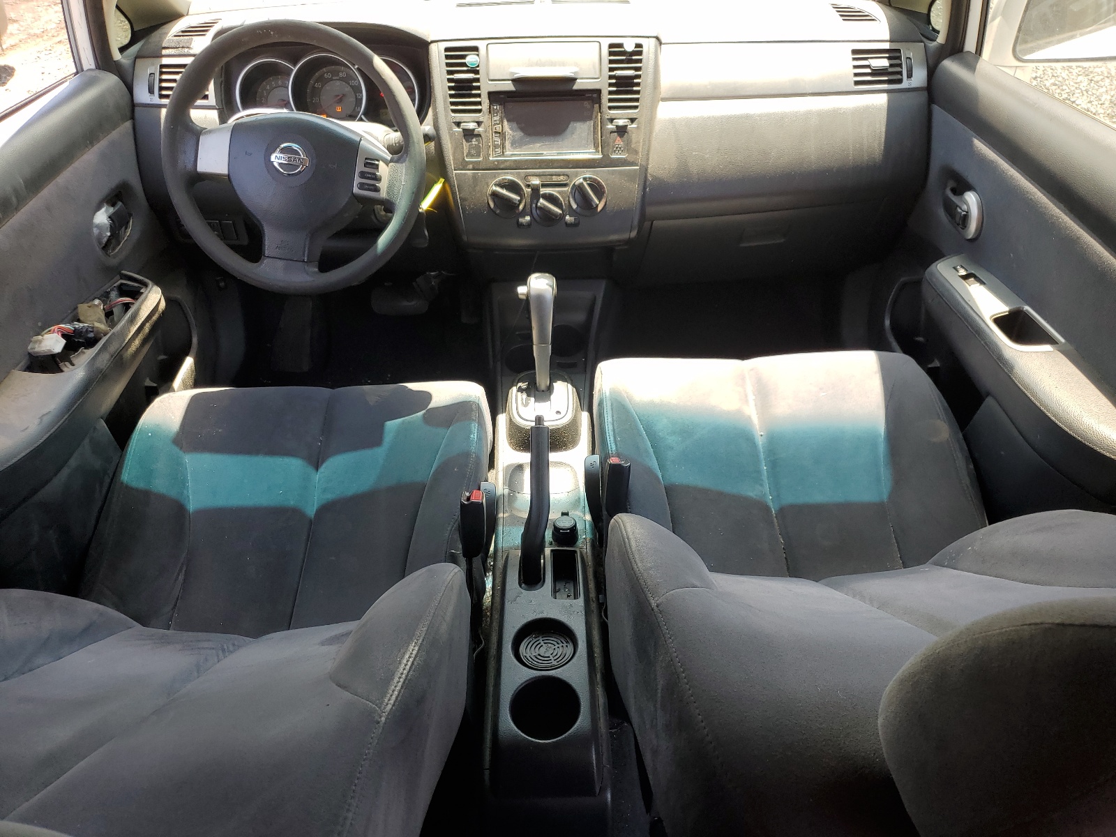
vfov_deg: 53.1
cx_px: 558
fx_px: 838
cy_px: 418
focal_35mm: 26
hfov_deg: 67.3
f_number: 1.5
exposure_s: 1/227
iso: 50
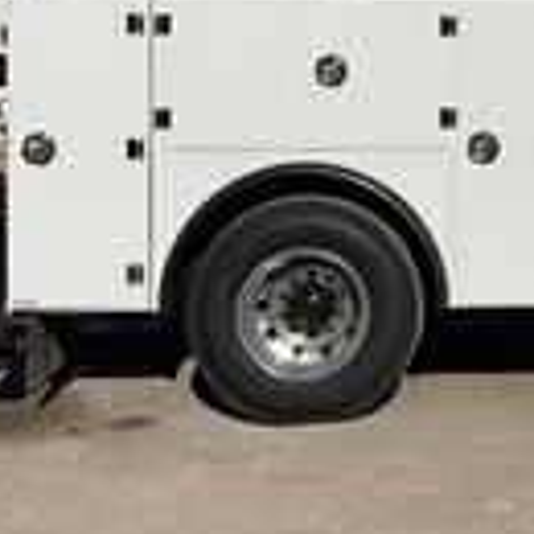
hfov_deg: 20.8
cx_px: 604
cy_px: 62
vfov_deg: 21.5
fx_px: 1379
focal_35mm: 79
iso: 25
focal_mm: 3
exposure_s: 1/6536
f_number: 1.8
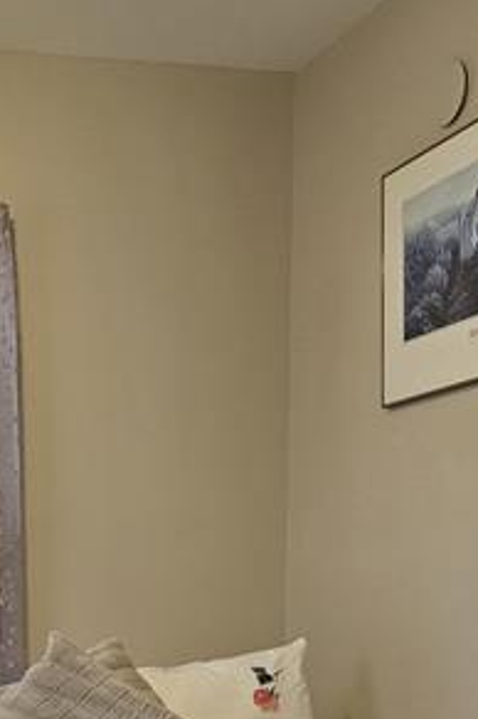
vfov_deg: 29.2
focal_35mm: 63
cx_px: -121
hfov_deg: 20.0
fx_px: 1258
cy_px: 766
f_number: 1.7
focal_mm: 6.3
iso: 200
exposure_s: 1/120
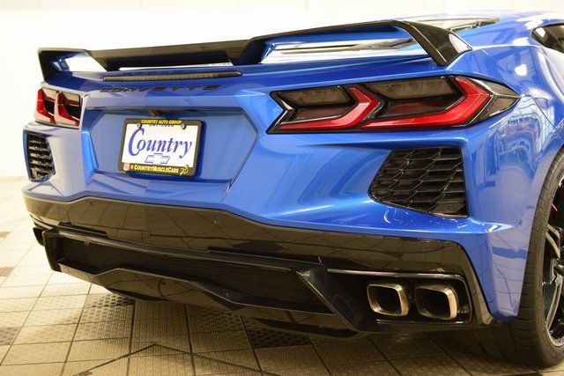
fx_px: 752
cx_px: 282
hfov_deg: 41.1
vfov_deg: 28.1
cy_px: 188
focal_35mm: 48
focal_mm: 32
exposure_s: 1/60
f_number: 3.2
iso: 1600
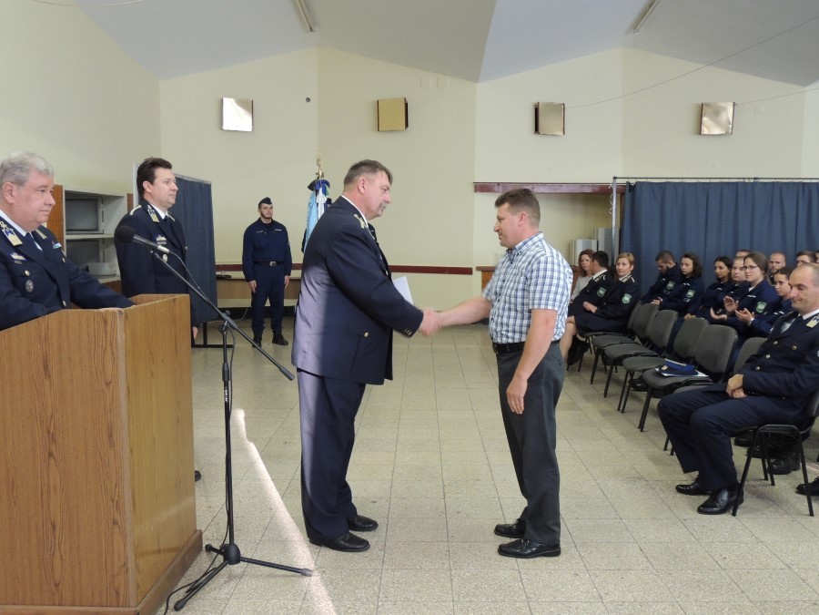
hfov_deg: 55.4
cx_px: 410
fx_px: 781
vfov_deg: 42.9
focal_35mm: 33
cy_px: 308
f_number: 3.2
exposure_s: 1/25
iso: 400
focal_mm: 5.8
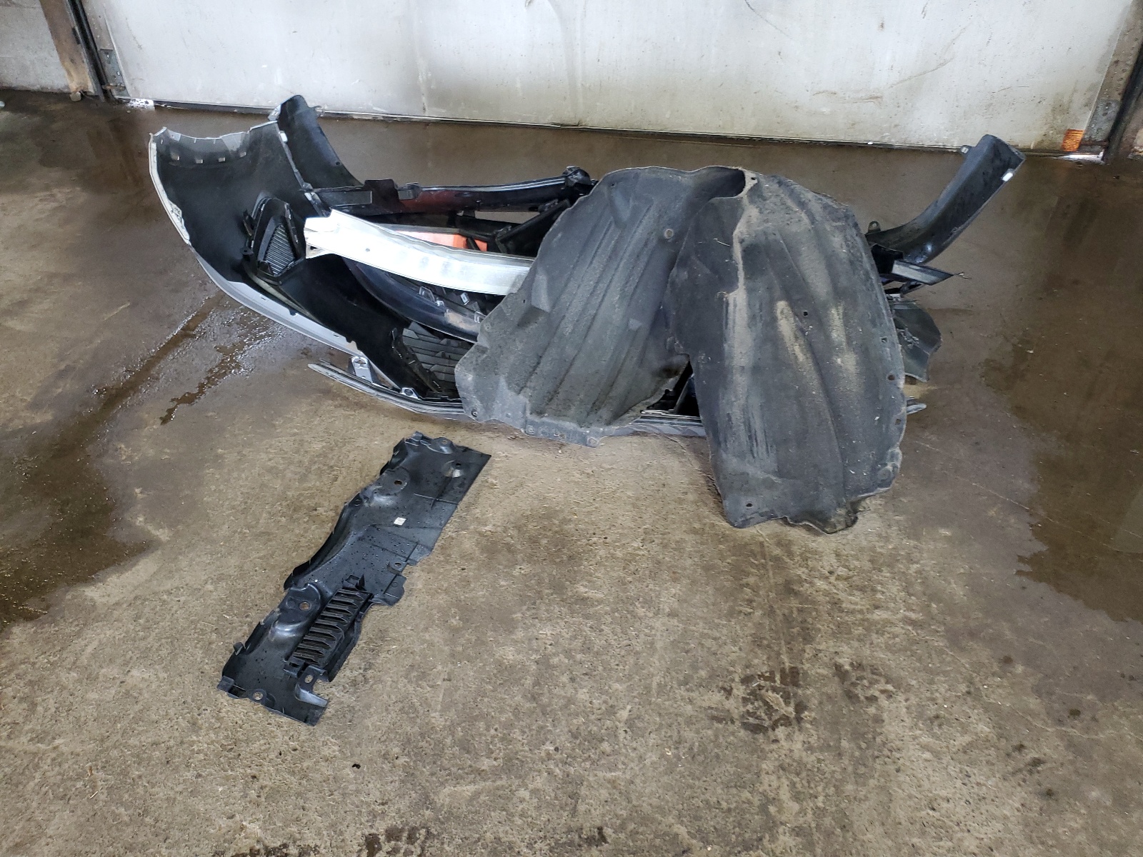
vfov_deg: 53.1
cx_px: 572
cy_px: 428
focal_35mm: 26
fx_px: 859
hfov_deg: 67.3
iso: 158
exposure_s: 1/60.2
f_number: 1.5
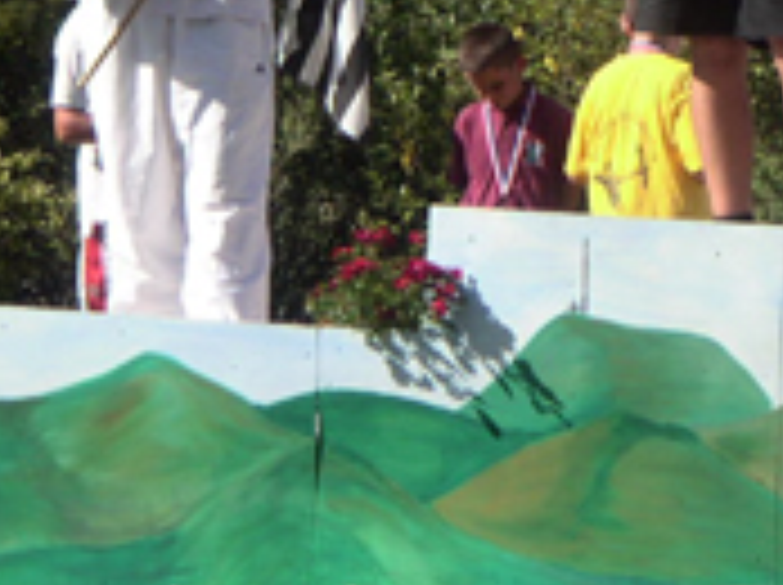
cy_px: -43
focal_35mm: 181
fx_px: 4089
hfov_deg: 10.8
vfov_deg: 8.1
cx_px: 767
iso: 50
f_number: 3.2
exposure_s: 1/750
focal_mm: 11.5
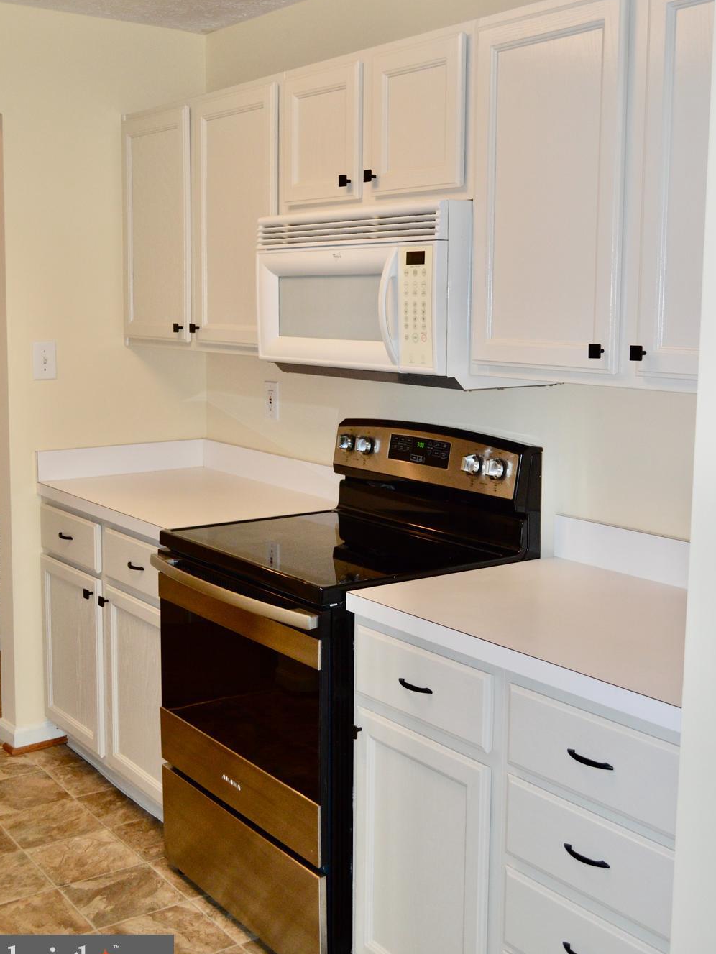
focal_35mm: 40
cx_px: 362
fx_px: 1103
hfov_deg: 36.0
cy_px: 442
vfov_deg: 46.7
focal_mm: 24
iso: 1000
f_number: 4
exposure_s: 1/60
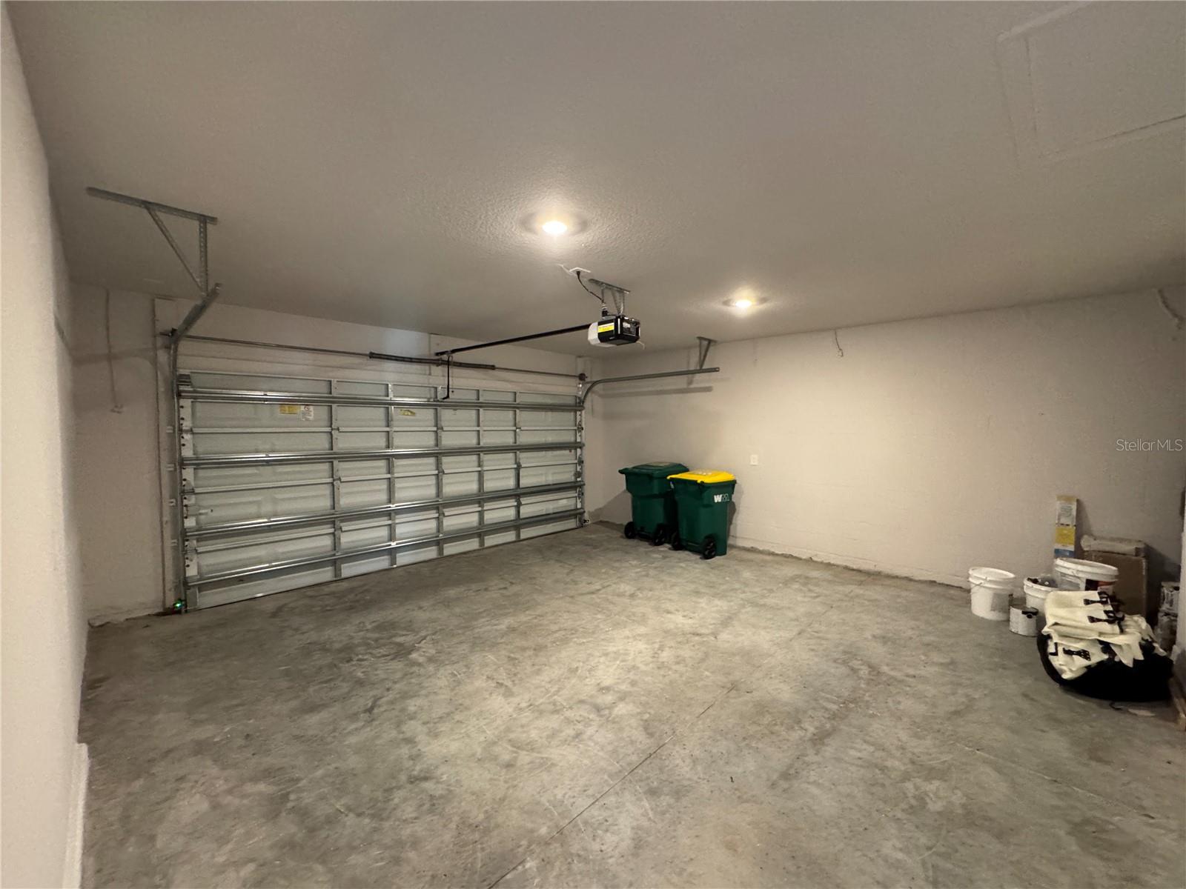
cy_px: 444
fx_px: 480
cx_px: 593
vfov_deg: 85.7
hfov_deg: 102.1
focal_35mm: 14
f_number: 2.2
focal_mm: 2.22
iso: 800
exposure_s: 1/60
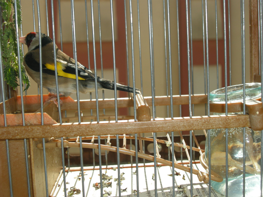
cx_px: 132
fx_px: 410
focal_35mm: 54
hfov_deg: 35.5
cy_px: 98
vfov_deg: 27.0
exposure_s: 1/122
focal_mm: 11.5
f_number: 9.8
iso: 64
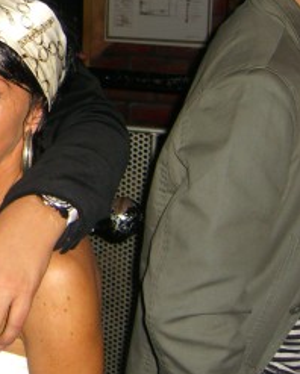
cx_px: -117
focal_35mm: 90
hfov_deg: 16.0
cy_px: 41
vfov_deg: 20.8
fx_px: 998
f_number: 2.8
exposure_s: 1/60
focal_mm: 7.9
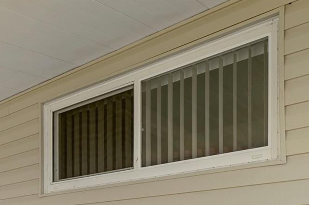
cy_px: 249
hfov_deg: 39.2
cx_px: -2
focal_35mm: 44
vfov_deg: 26.8
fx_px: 377
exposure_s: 1/125
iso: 320
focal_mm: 12
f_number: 8
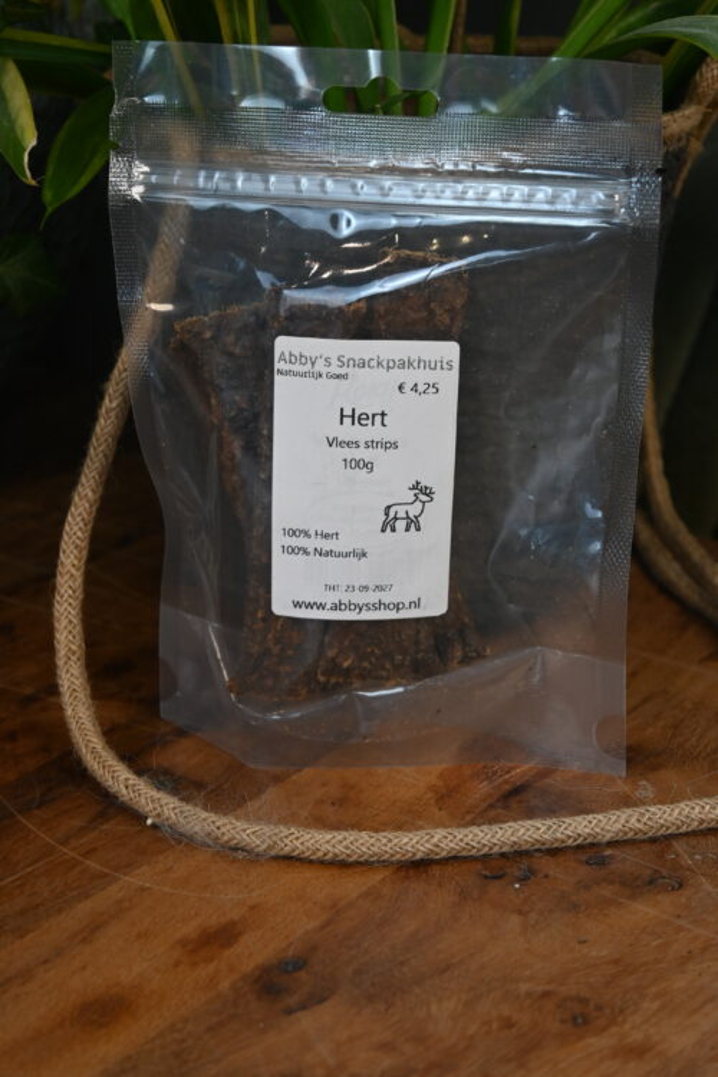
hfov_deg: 18.2
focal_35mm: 75
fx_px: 2244
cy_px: 538
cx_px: 359
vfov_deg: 27.0
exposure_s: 1/125
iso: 560
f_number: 6.3
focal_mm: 50
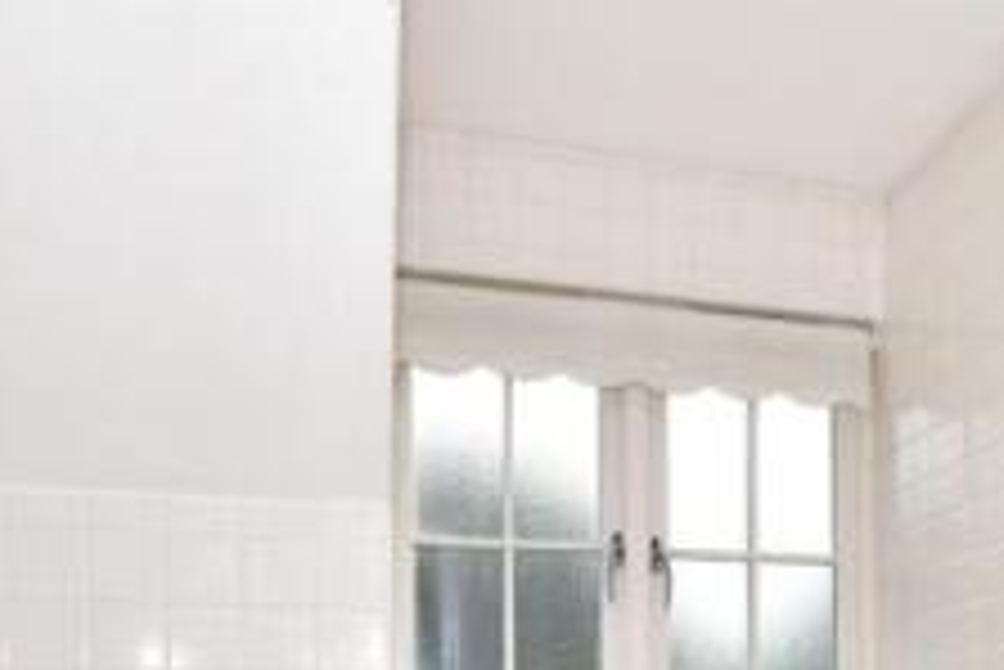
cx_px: 781
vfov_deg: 27.6
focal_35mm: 44
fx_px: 1228
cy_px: 758
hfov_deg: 42.8
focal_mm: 10
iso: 200
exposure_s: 1/160
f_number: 7.1
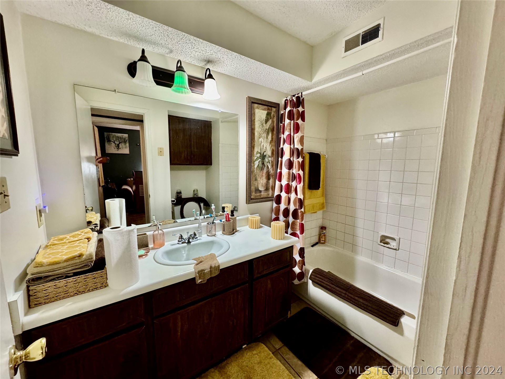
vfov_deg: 85.7
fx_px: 204
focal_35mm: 14
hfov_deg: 102.1
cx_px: 252
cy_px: 190
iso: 320
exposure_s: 1/60
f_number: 2.2
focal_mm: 2.22
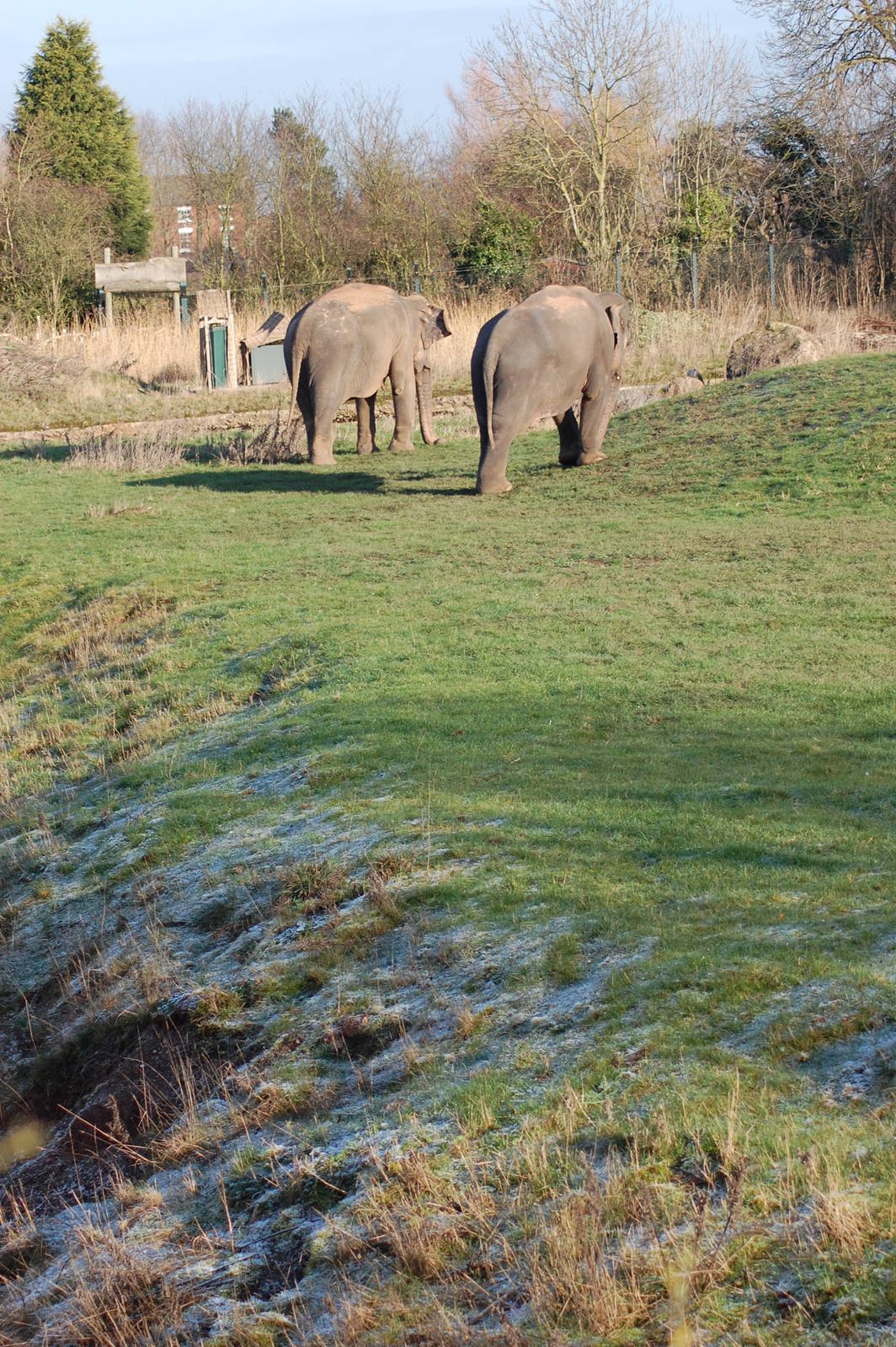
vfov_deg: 19.5
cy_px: 674
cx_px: 448
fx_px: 3926
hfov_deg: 13.0
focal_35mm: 105
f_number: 5.6
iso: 280
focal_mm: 70
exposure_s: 1/500
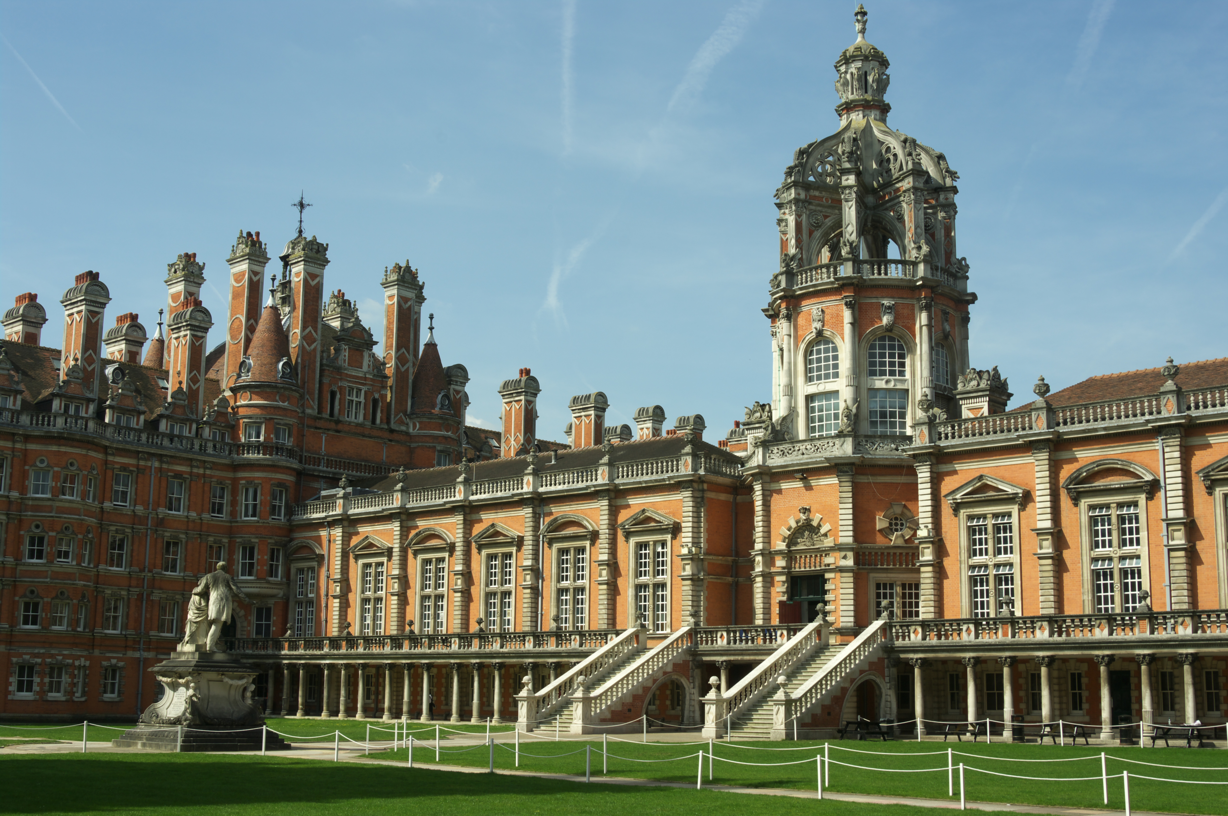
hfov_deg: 46.4
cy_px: 408
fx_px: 1431
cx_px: 614
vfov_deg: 31.8
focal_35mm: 42
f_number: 11
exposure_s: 1/80
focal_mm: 28
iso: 100
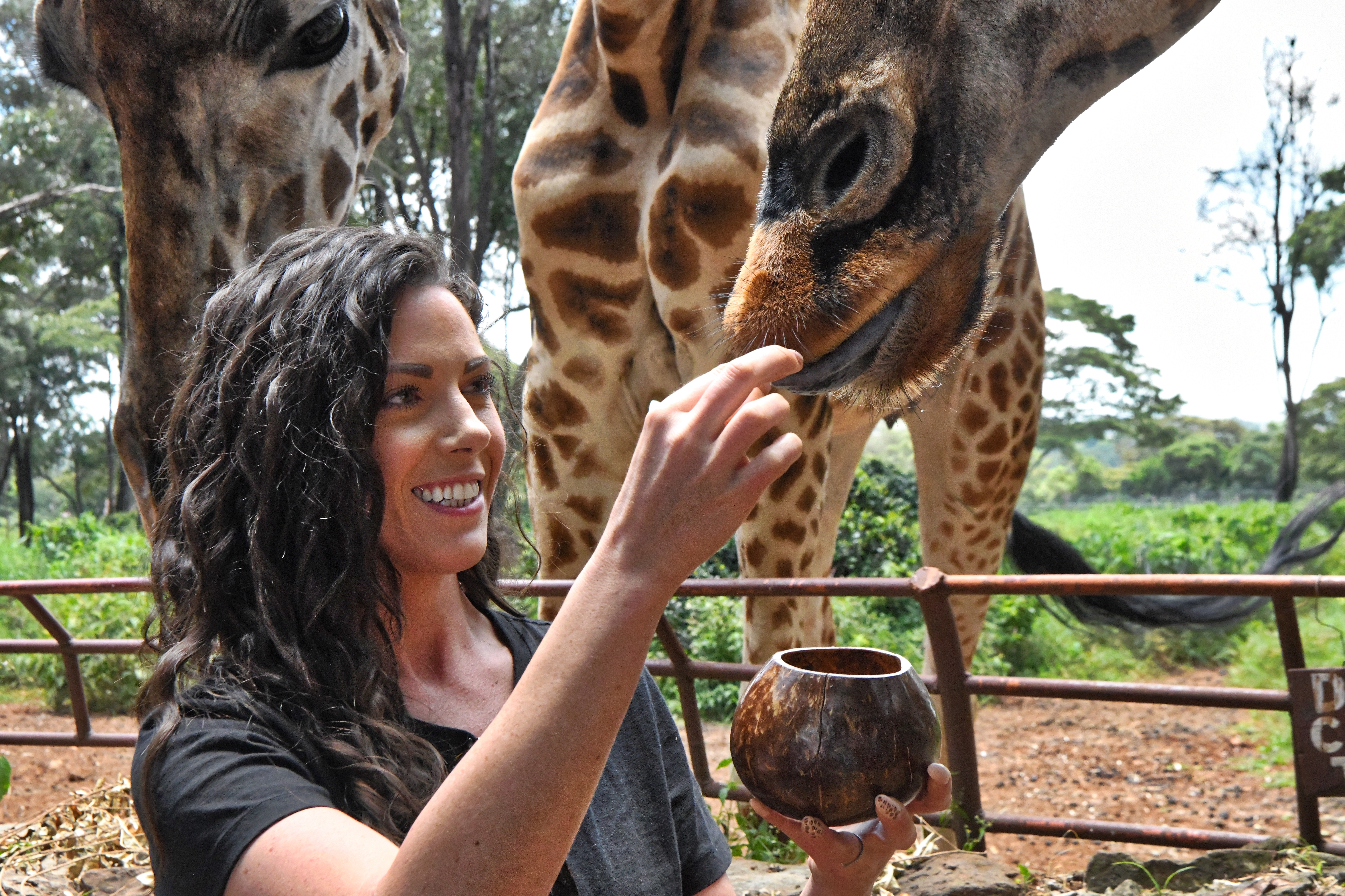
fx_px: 1980
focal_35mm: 53
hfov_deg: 37.5
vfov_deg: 25.5
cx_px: 666
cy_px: 452
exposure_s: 1/1000
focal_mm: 52
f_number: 16
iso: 10000
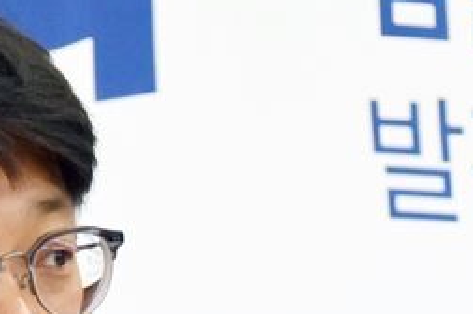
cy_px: 470
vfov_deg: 3.0
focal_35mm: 456
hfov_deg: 4.5
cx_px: -13
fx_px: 5984
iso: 500
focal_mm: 75
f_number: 5.3
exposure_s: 1/200
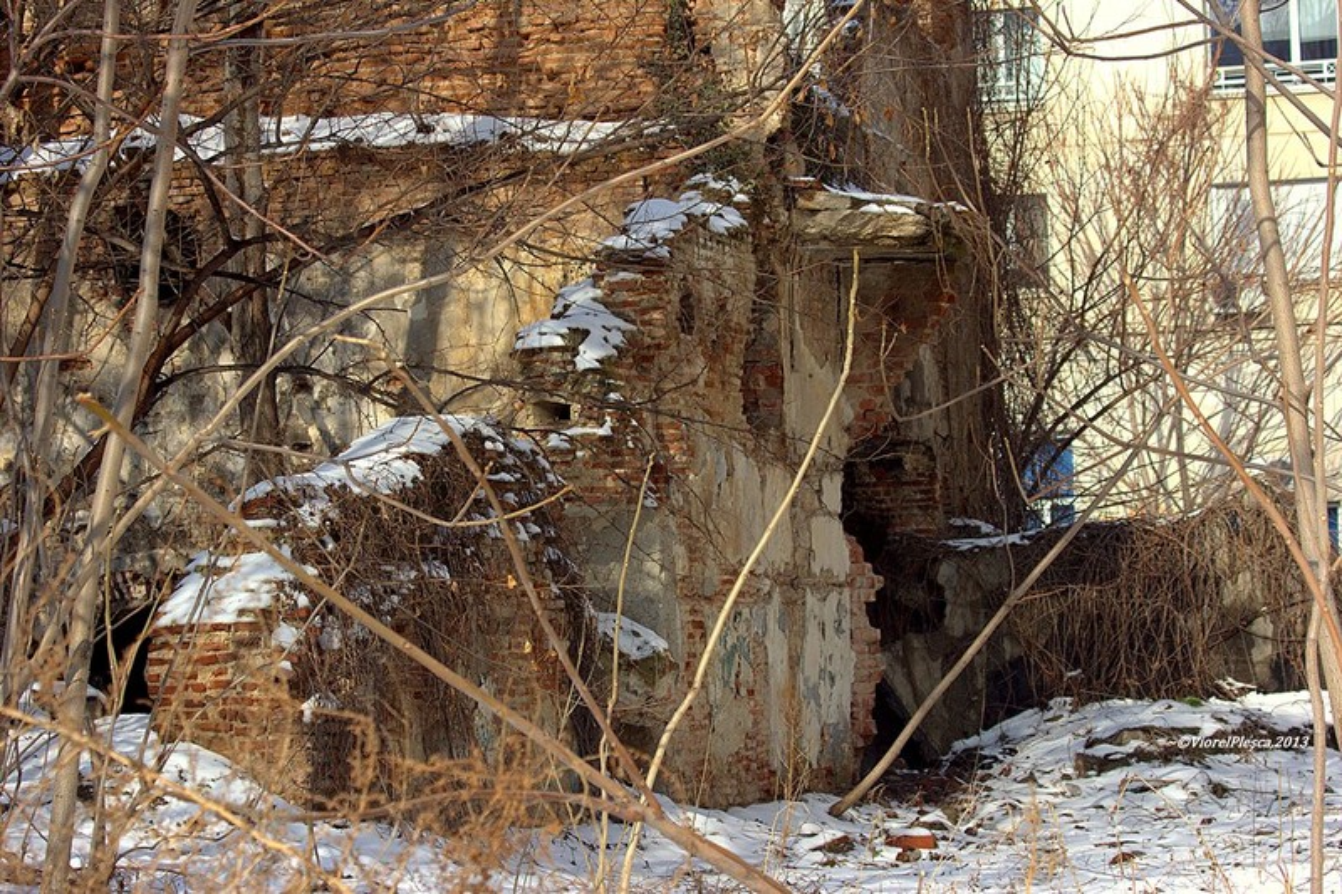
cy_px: 447
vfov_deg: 12.4
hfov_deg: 18.6
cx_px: 671
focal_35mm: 110
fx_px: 4099
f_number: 5.6
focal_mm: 70
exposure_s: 1/1000
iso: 250
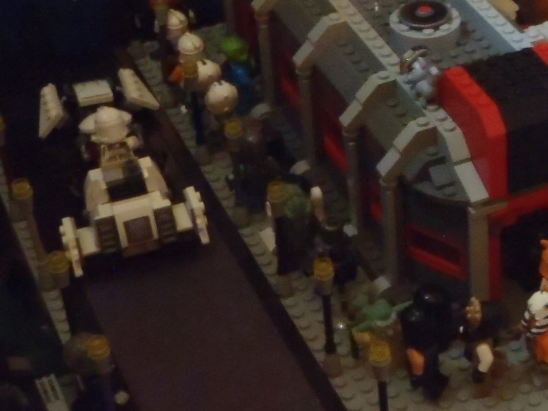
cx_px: 590
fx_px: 1456
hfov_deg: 20.4
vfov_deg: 16.0
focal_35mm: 92
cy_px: 108
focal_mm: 7.57
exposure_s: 1/8
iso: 800
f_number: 4.3
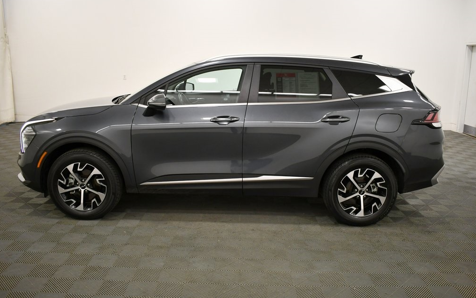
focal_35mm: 31
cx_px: 238
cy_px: 140
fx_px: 402
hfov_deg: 61.2
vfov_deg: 40.6
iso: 720
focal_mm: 20
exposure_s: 1/250
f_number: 3.8
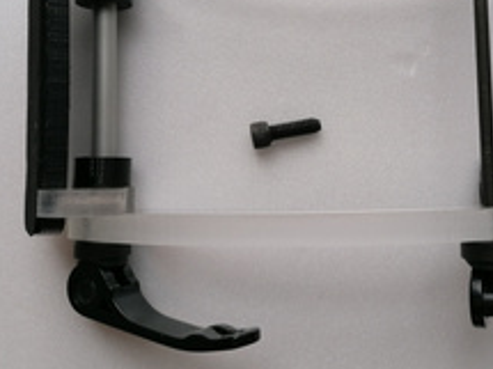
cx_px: 323
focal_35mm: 44
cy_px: 102
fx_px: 626
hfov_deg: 42.5
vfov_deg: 32.4
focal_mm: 4.75
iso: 50
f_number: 1.8
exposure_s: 1/312
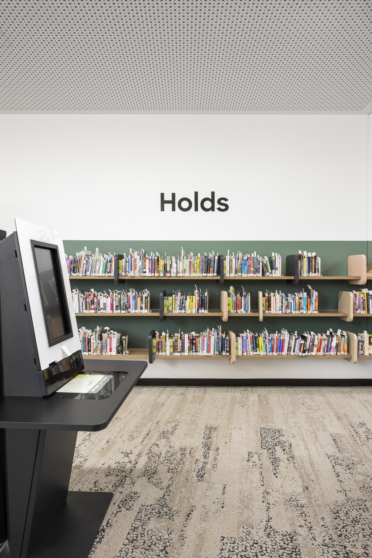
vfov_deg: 73.7
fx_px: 372
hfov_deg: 53.2
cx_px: 186
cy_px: 279
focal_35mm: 24
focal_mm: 24
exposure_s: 2.5
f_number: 11
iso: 64
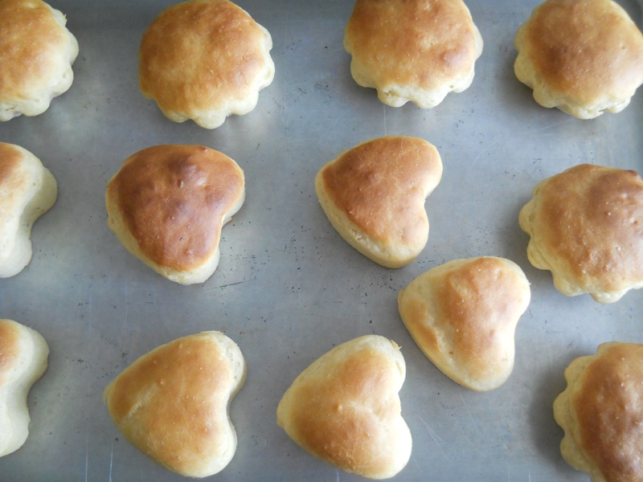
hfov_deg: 45.8
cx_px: 322
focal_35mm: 41
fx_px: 762
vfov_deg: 35.1
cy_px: 241
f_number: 3.1
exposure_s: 1/80
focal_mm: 6.72
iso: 400
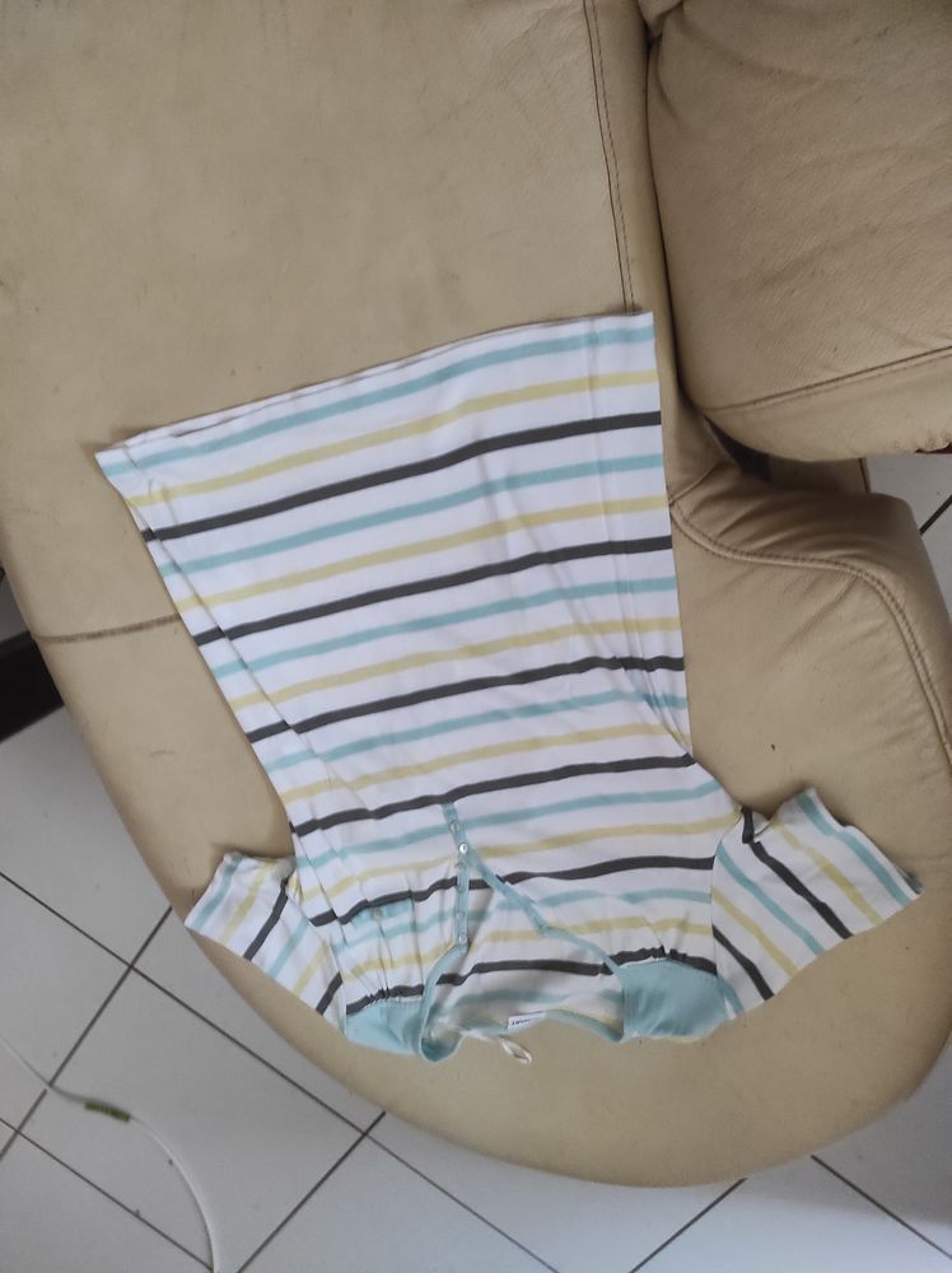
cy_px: 636
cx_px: 476
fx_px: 918
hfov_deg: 54.8
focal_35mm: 25
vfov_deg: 69.4
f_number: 1.89
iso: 1480
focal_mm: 5.43
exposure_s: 1/25
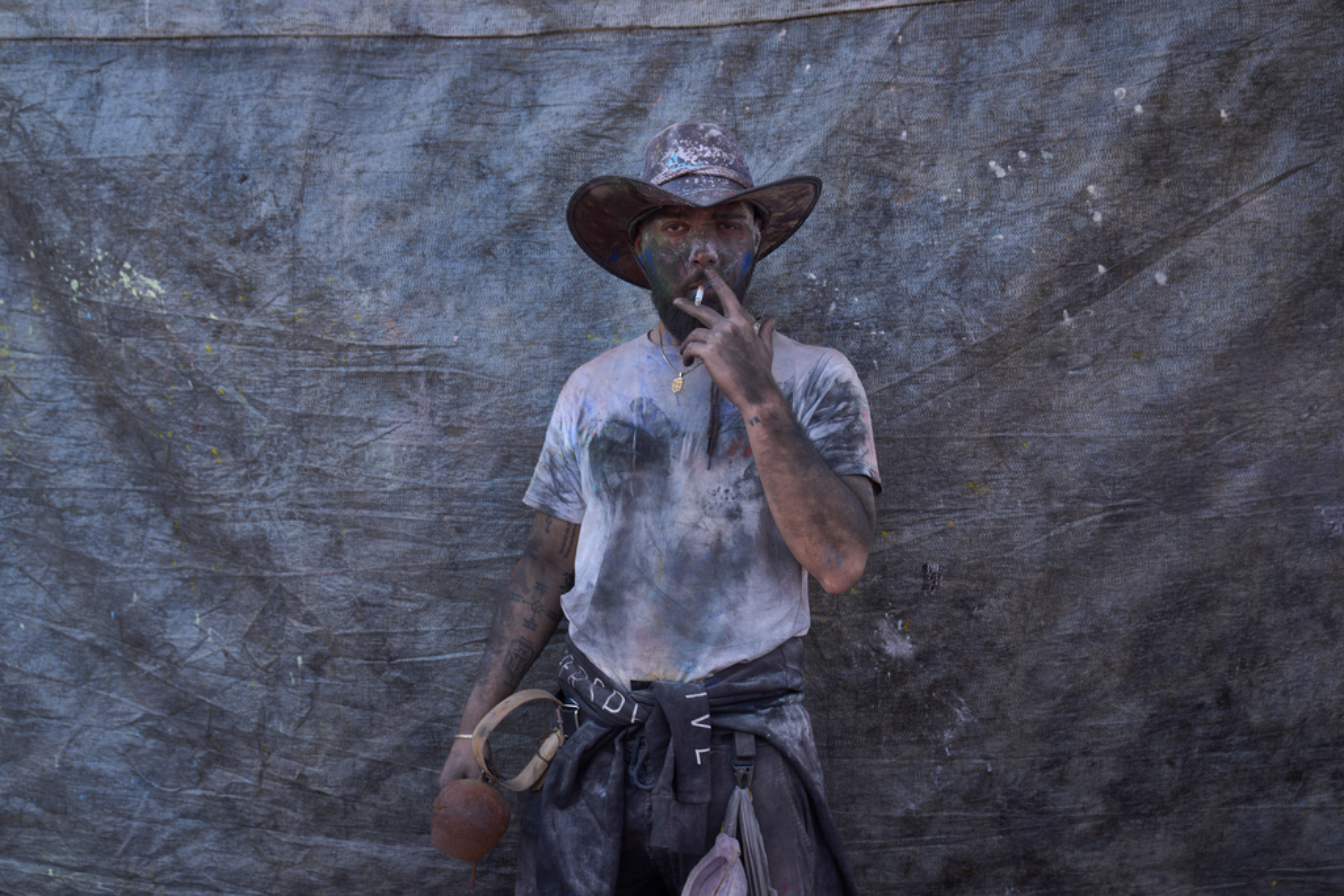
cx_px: 672
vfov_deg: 40.0
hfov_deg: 57.2
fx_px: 1232
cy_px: 448
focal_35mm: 33
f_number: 3.5
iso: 100
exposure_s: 1/200
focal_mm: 33
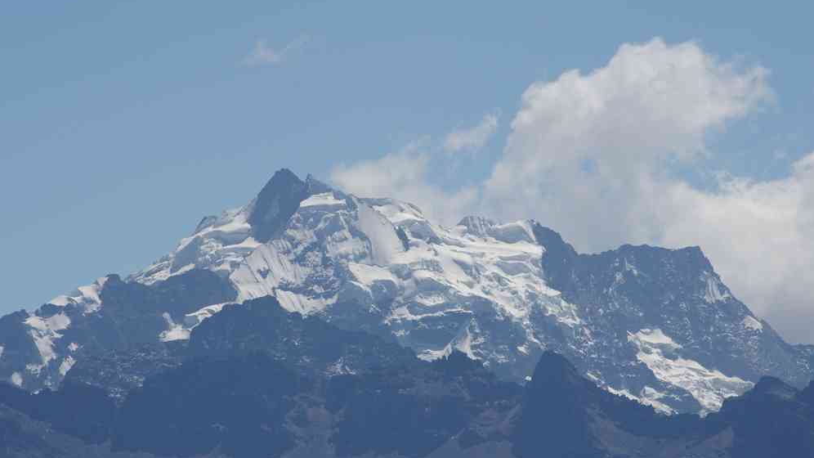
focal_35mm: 331
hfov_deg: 6.5
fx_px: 7144
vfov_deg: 3.7
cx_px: 407
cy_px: 262
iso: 200
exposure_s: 1/250
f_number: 11
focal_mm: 210
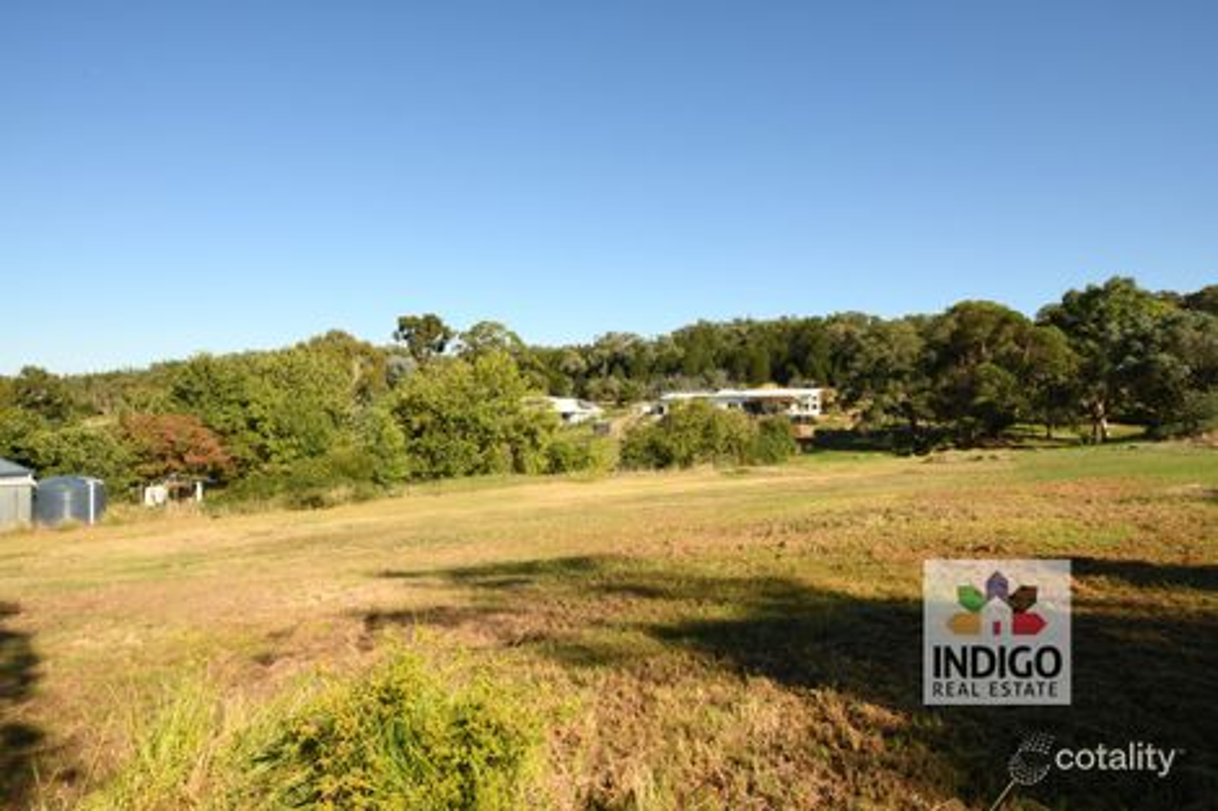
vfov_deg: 61.9
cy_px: 406
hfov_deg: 84.0
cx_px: 609
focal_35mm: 20
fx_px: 676
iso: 64
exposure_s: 1/10
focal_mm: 20
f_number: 22
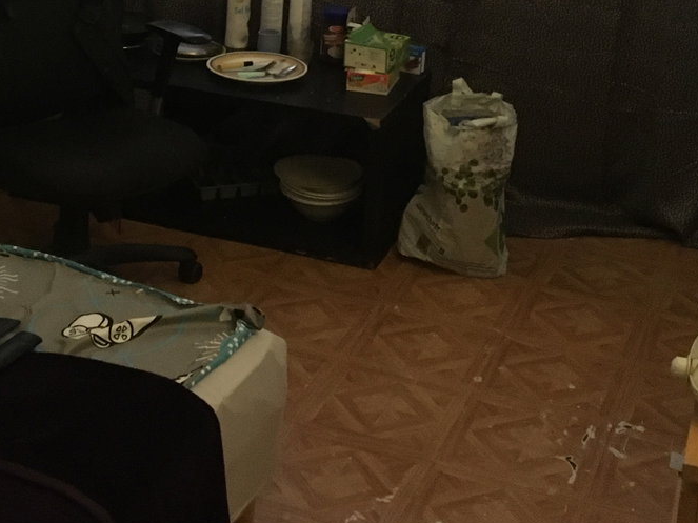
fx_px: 1411
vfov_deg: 20.1
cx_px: 283
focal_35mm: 70
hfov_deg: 27.7
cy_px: -52
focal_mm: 4.15
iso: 500
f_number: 2.2
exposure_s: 1/17
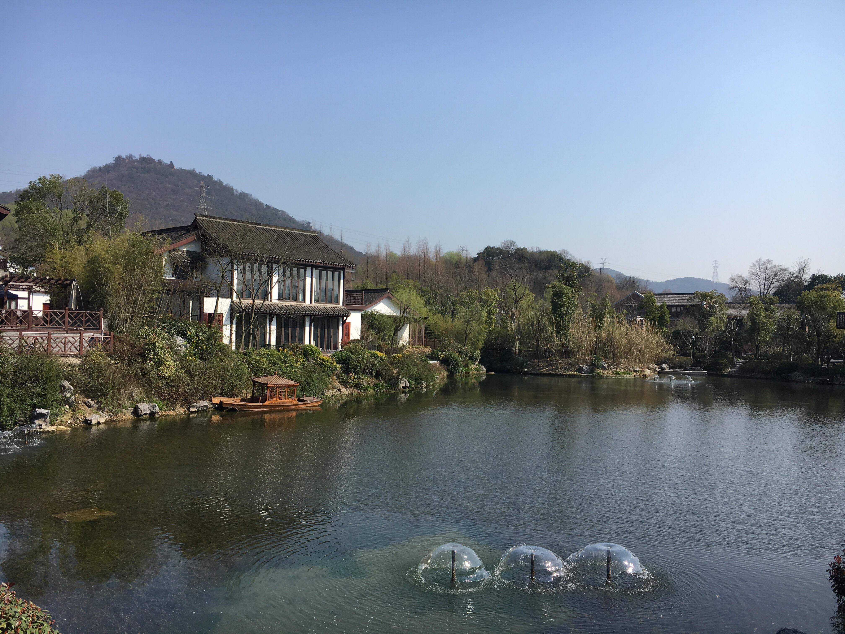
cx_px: 422
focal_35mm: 29
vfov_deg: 48.2
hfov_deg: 61.7
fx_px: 708
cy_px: 317
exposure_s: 1/1425
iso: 25
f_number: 2.2
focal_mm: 4.15
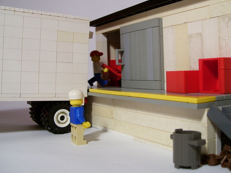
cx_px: 132
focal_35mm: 45
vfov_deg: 32.1
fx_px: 300
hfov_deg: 42.0
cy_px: 73
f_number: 2.7
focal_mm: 6
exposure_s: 1/30
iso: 100
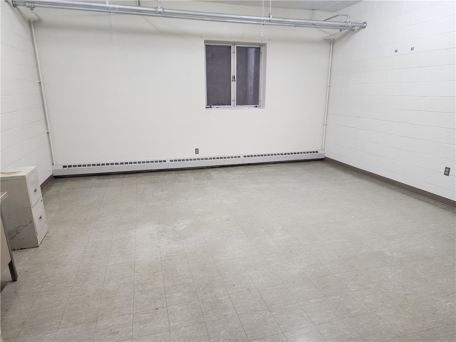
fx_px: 303
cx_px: 228
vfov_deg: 58.9
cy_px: 171
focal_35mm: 23
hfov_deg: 73.9
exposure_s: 1/120
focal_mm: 6.4
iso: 200
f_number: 1.8
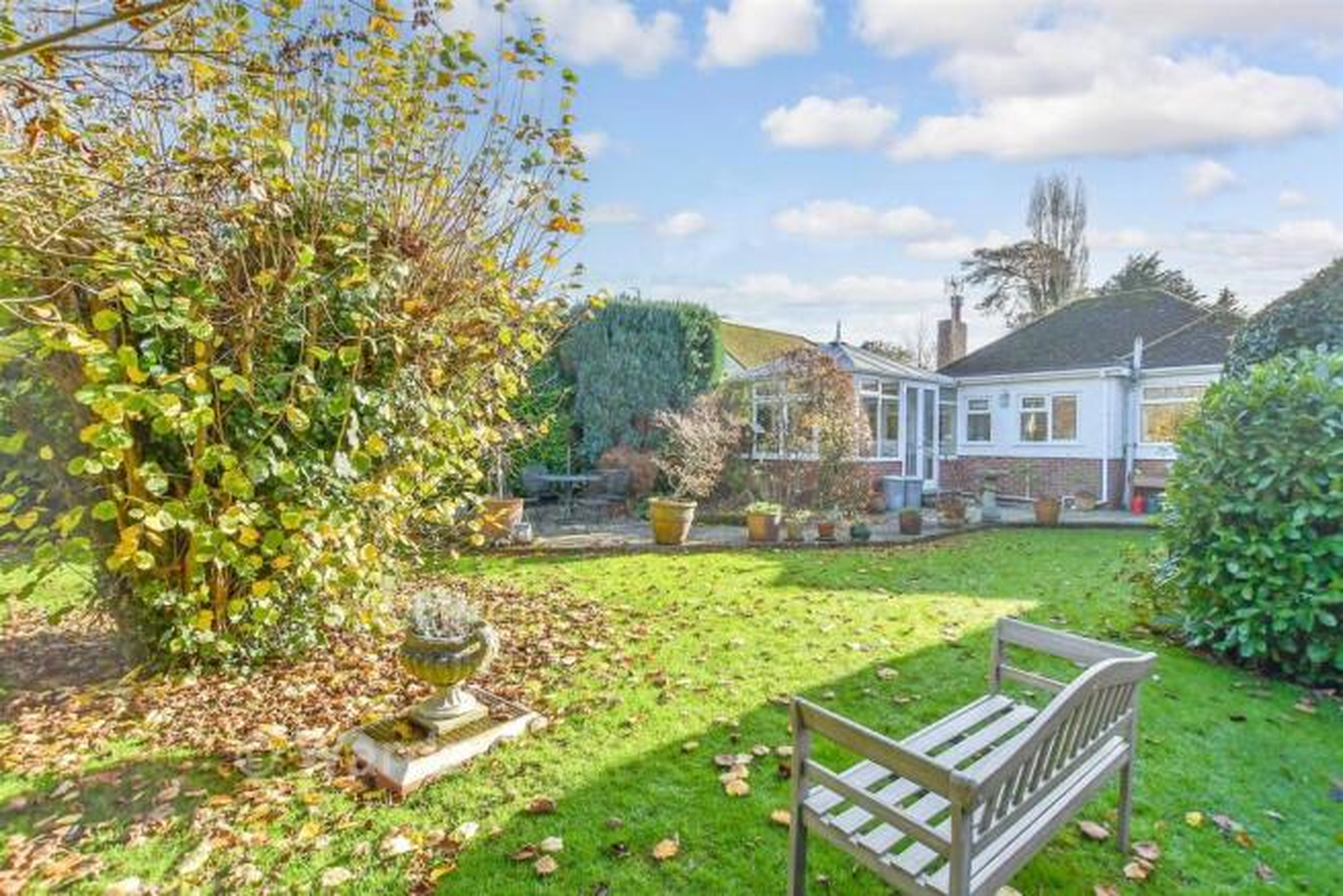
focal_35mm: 16
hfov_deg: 96.7
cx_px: 672
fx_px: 597
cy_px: 448
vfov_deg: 73.8
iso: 320
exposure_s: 1/400
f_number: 8
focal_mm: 11
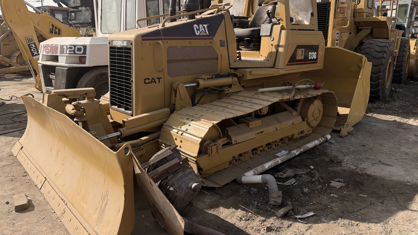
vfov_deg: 42.8
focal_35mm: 27
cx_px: 213
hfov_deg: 69.9
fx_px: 299
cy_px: 106
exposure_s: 1/3584
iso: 100
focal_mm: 6.76
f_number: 1.78
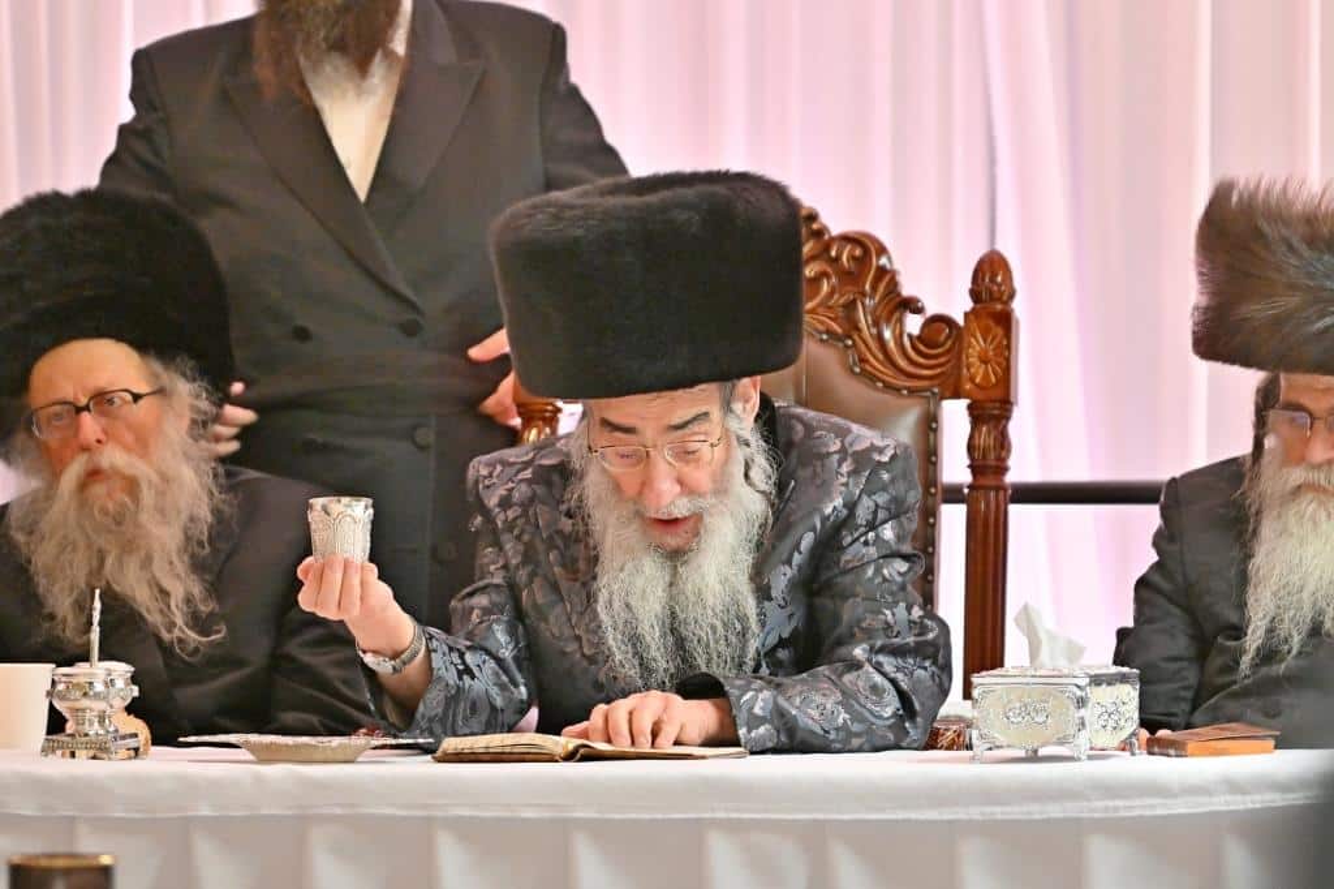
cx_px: 667
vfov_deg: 4.6
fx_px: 11112
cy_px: 444
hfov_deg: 6.9
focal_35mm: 300
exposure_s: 1/160
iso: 1250
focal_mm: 200
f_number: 2.8
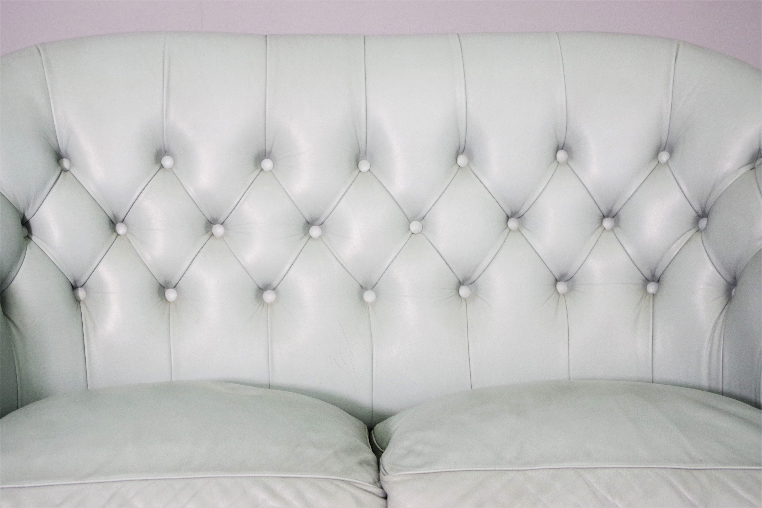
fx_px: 1101
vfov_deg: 26.0
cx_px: 381
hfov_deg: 38.2
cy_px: 254
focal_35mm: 52
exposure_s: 1/50
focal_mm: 35
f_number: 4.5
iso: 1600
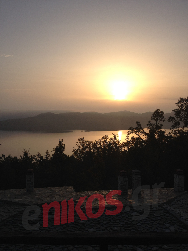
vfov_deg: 52.6
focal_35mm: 35
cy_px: 126
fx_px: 253
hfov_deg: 40.7
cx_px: 94
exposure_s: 1/1842
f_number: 2.4
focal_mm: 4.28
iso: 50
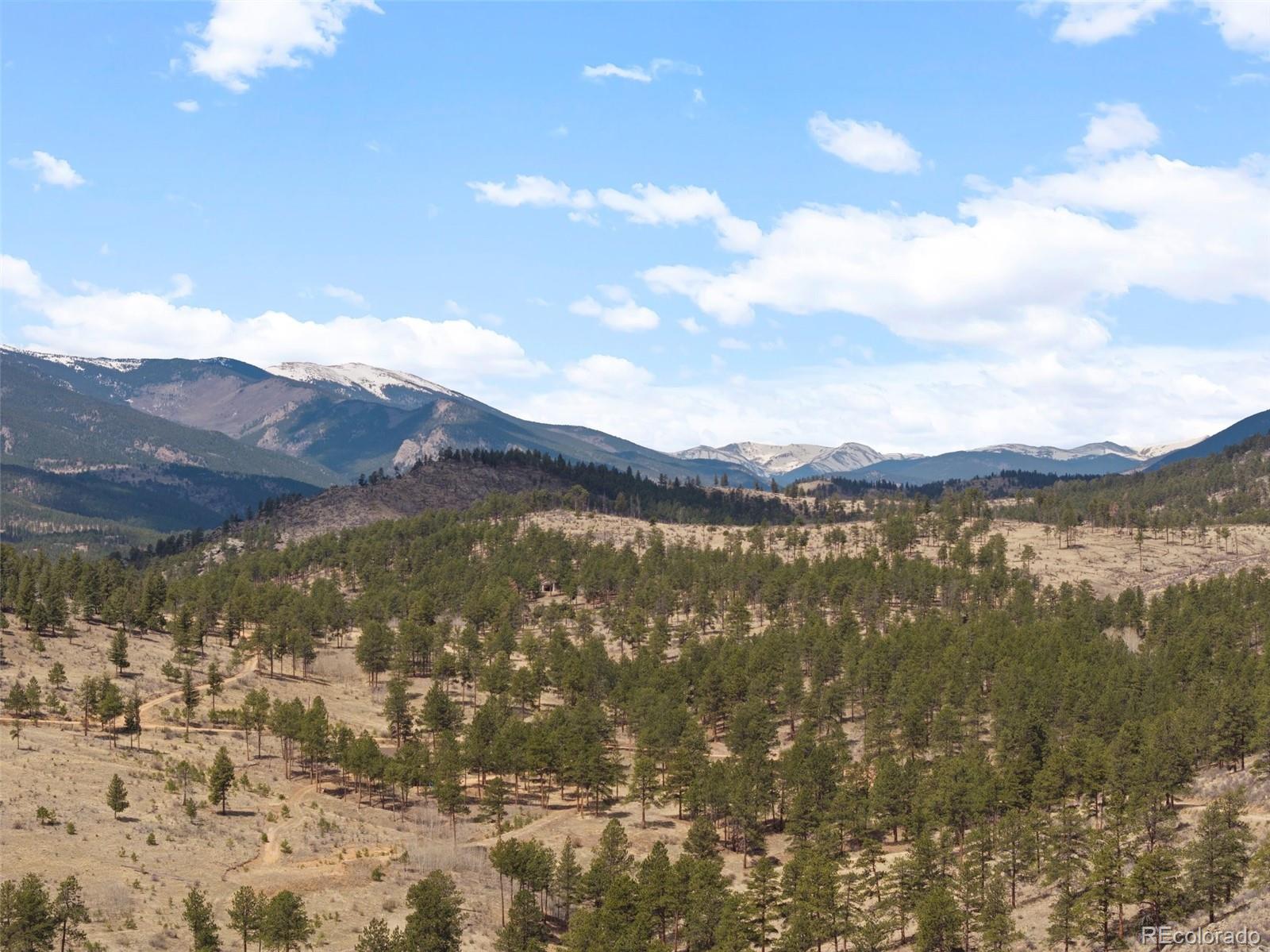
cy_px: 476
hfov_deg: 27.8
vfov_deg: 21.0
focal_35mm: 70
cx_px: 635
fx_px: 2567
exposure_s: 1/1250
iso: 100
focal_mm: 19.35
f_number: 2.8
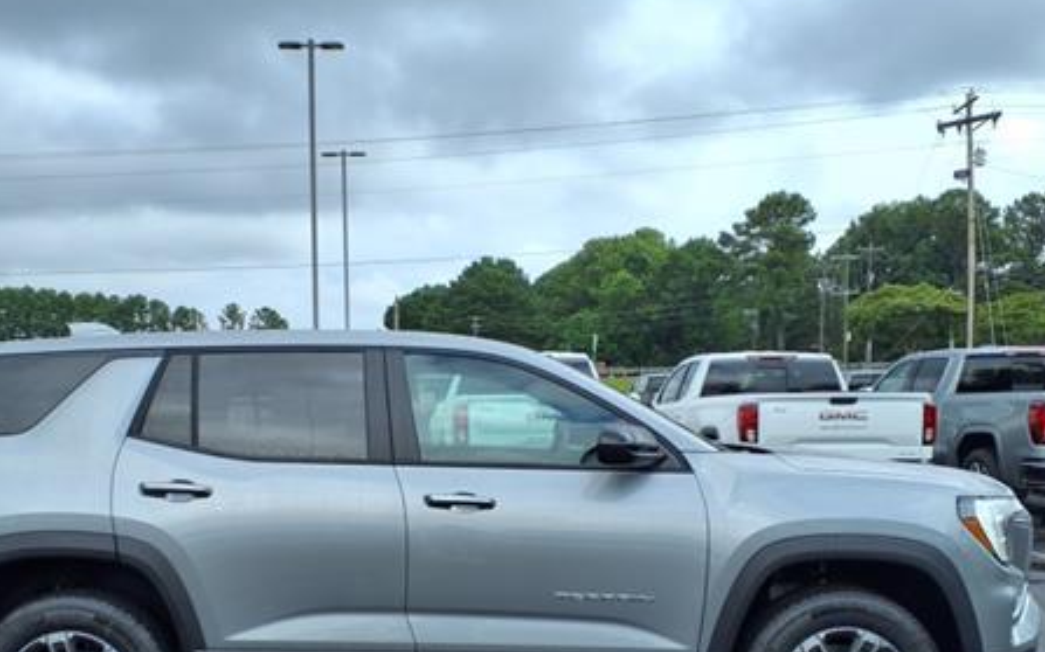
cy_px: 493
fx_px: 1167
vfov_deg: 30.7
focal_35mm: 41
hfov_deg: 48.0
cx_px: 430
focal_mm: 3.58
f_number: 1.9
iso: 40
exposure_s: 1/1250
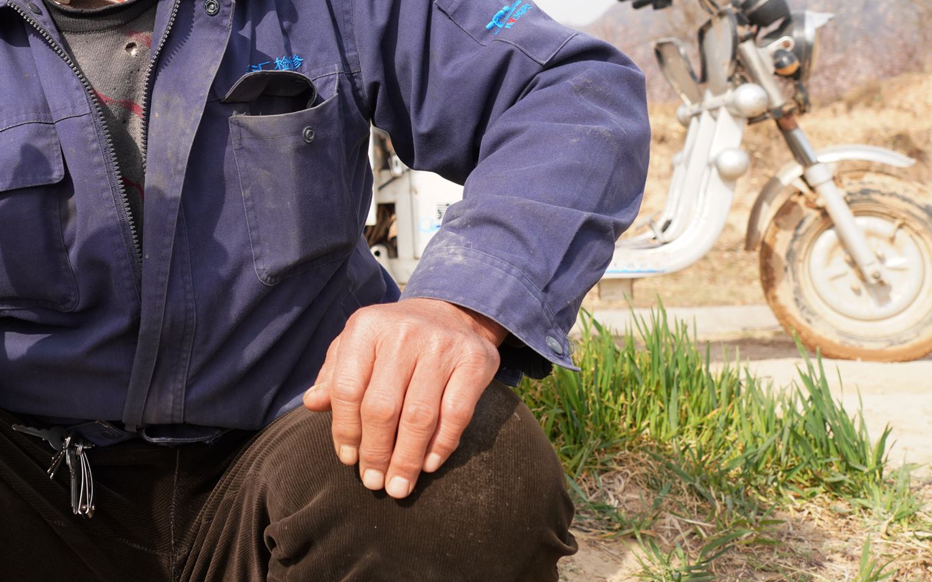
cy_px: 75
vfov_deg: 25.2
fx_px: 1270
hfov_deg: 38.8
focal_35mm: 50
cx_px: 188
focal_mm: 24
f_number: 5.6
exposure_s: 1/200
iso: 100
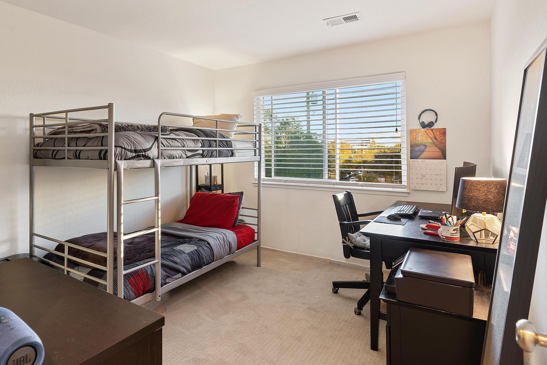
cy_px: 142
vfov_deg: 58.9
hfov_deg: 80.4
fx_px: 319
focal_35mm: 21
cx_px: 225
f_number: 5.6
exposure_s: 1.6
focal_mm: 16
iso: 100
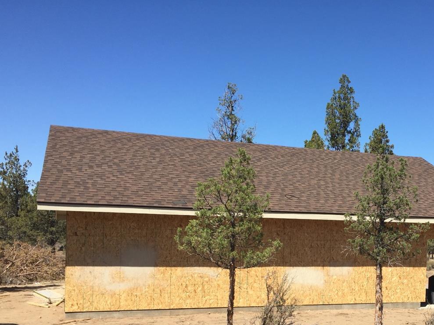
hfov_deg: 42.1
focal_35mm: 44
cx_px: 308
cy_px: 245
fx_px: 551
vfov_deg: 32.2
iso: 32
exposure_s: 1/1647
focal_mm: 4.15
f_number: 2.2
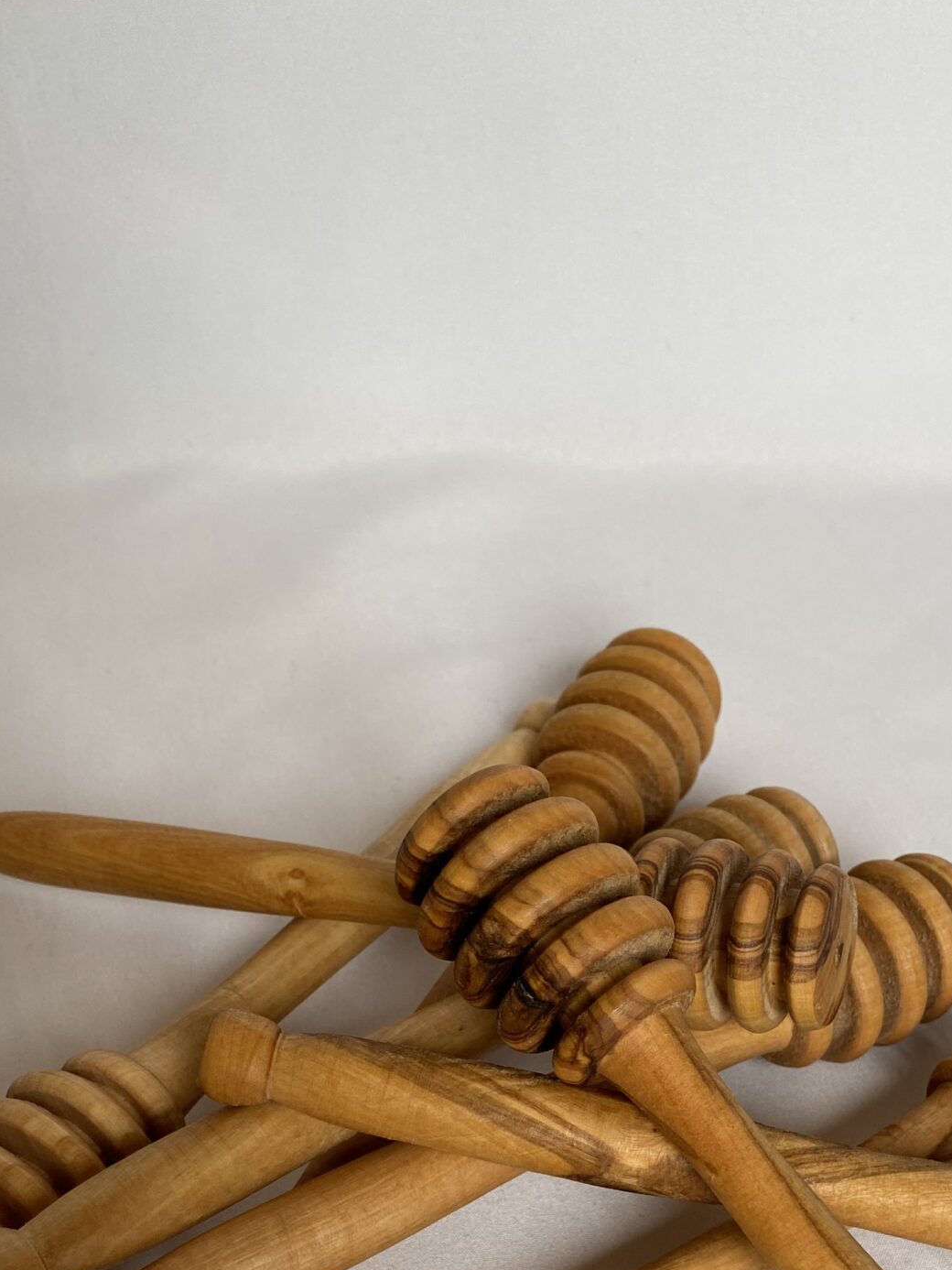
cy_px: 1145
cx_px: 614
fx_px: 1760
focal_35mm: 48
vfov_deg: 37.1
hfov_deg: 30.1
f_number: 1.8
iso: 40
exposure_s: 1/121
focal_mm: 4.25
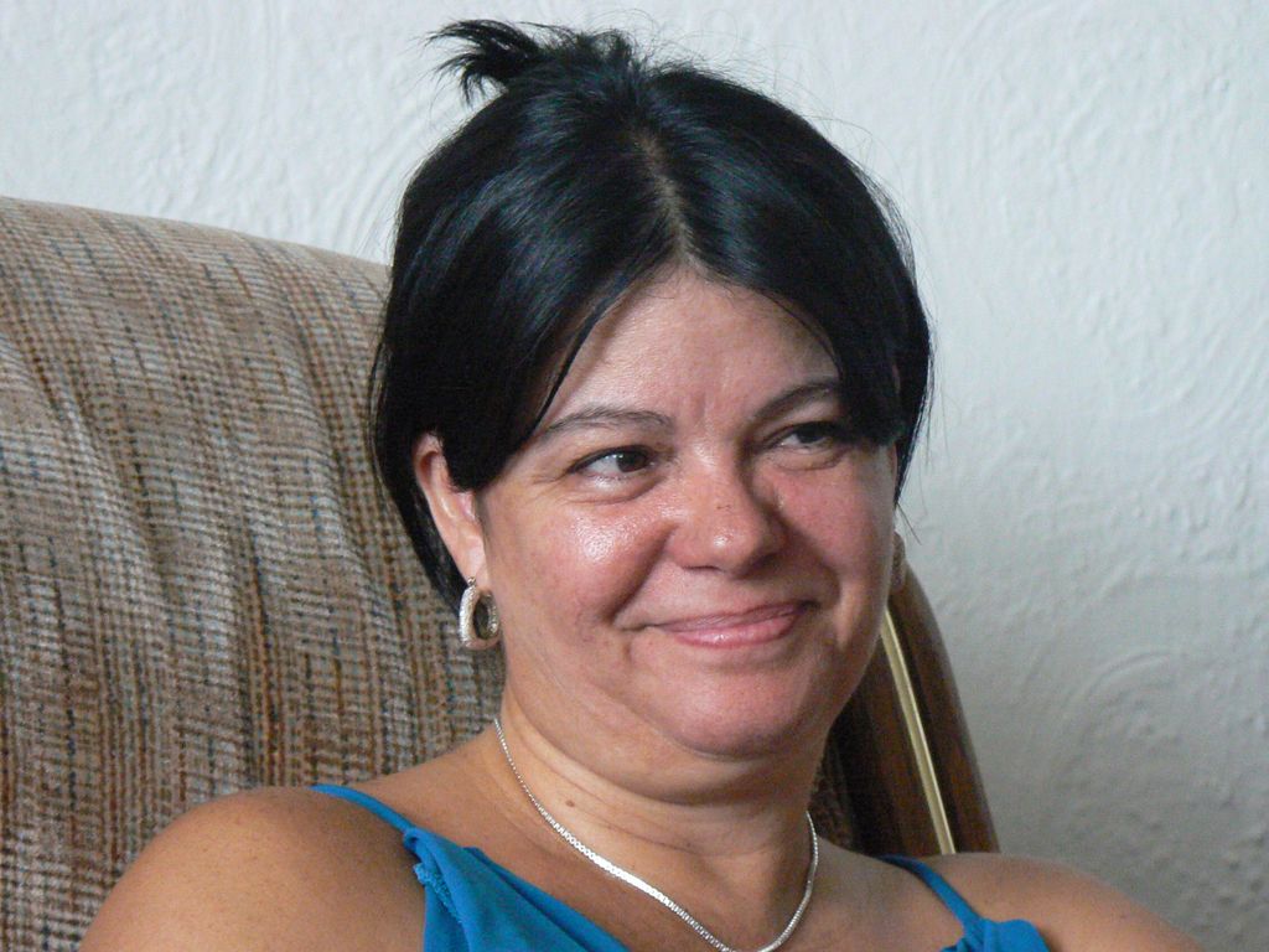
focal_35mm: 205
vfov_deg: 7.2
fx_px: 7515
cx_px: 634
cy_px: 476
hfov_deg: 9.7
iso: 400
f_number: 3.6
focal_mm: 34.2
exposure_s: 1/30
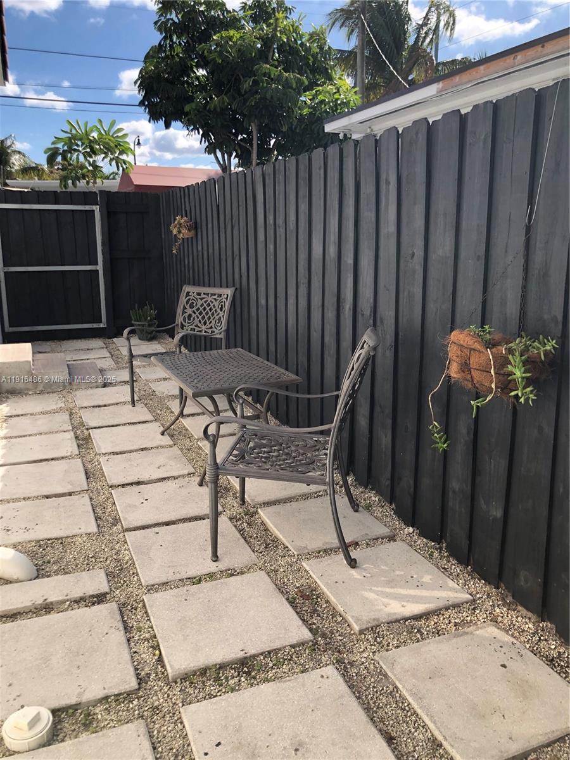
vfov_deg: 63.4
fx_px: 615
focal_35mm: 28
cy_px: 380
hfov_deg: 49.7
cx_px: 285
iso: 20
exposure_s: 1/1230
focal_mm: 3.99
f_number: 1.8
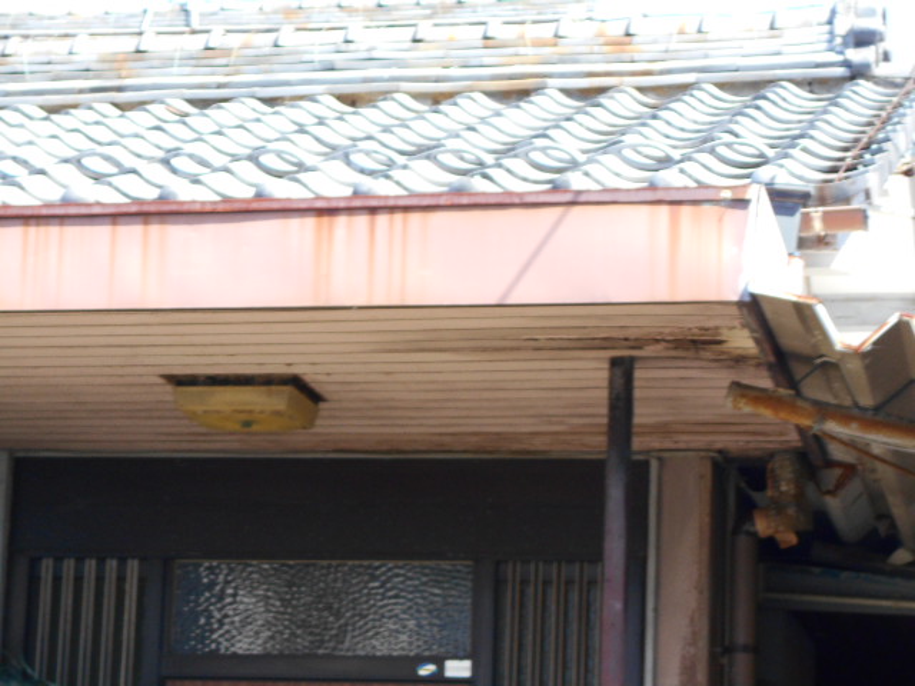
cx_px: 458
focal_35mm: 130
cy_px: 343
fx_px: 3436
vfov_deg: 11.4
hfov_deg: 15.2
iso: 280
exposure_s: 1/125
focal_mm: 23
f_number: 6.5
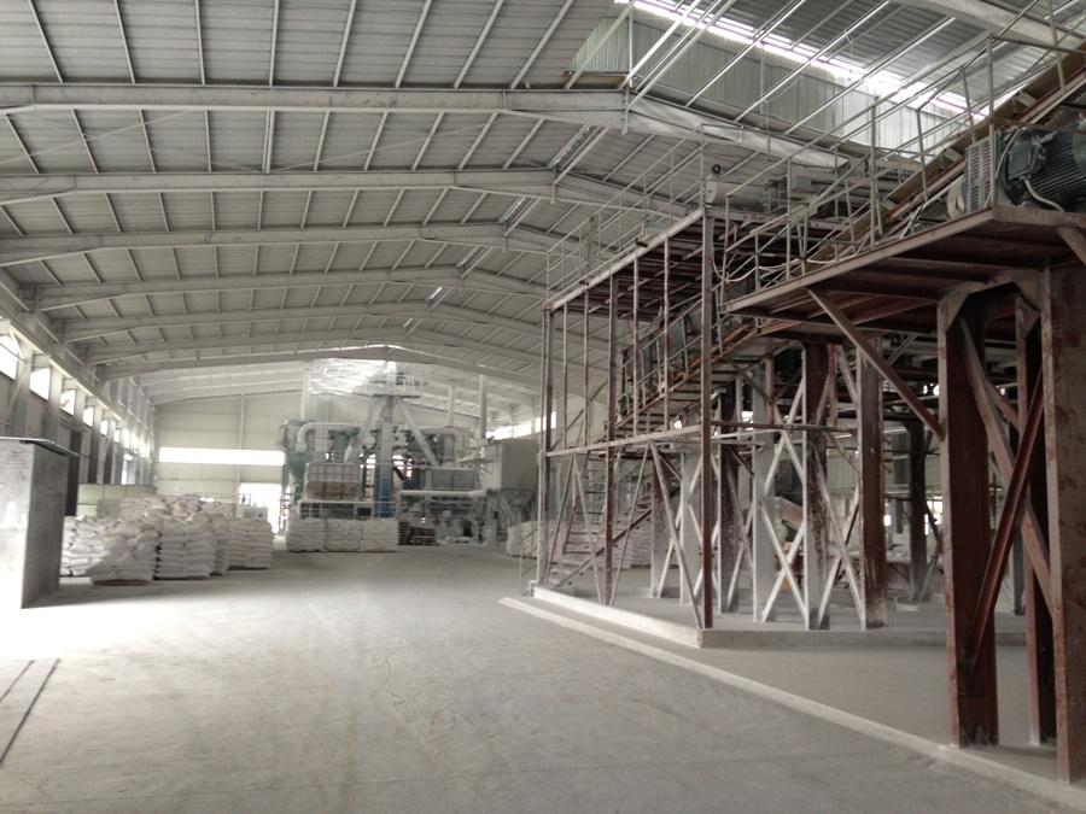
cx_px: 543
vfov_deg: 42.9
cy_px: 407
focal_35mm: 33
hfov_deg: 55.4
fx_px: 1035
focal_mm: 4.13
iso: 64
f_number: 2.4
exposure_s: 1/20
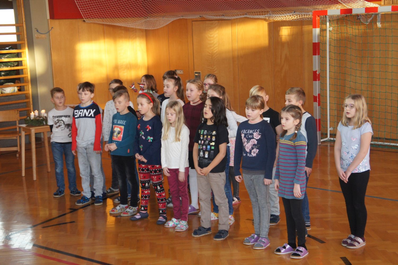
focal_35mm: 66
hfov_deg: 30.5
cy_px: 132
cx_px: 199
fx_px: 729
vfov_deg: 20.6
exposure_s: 1/80
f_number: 5
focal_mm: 44
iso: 1250
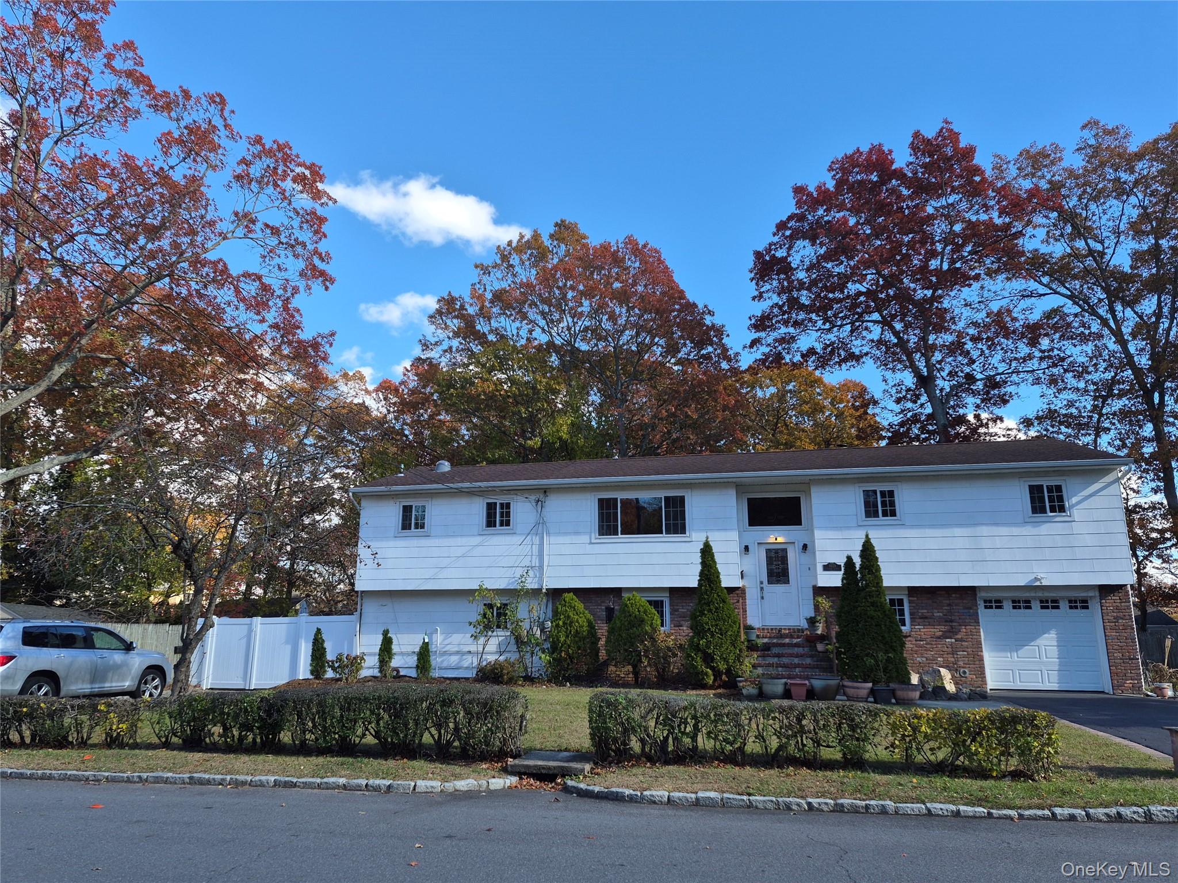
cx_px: 589
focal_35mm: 23
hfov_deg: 73.9
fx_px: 783
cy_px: 442
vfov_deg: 58.9
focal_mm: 5.4
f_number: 1.8
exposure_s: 1/2104
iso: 80
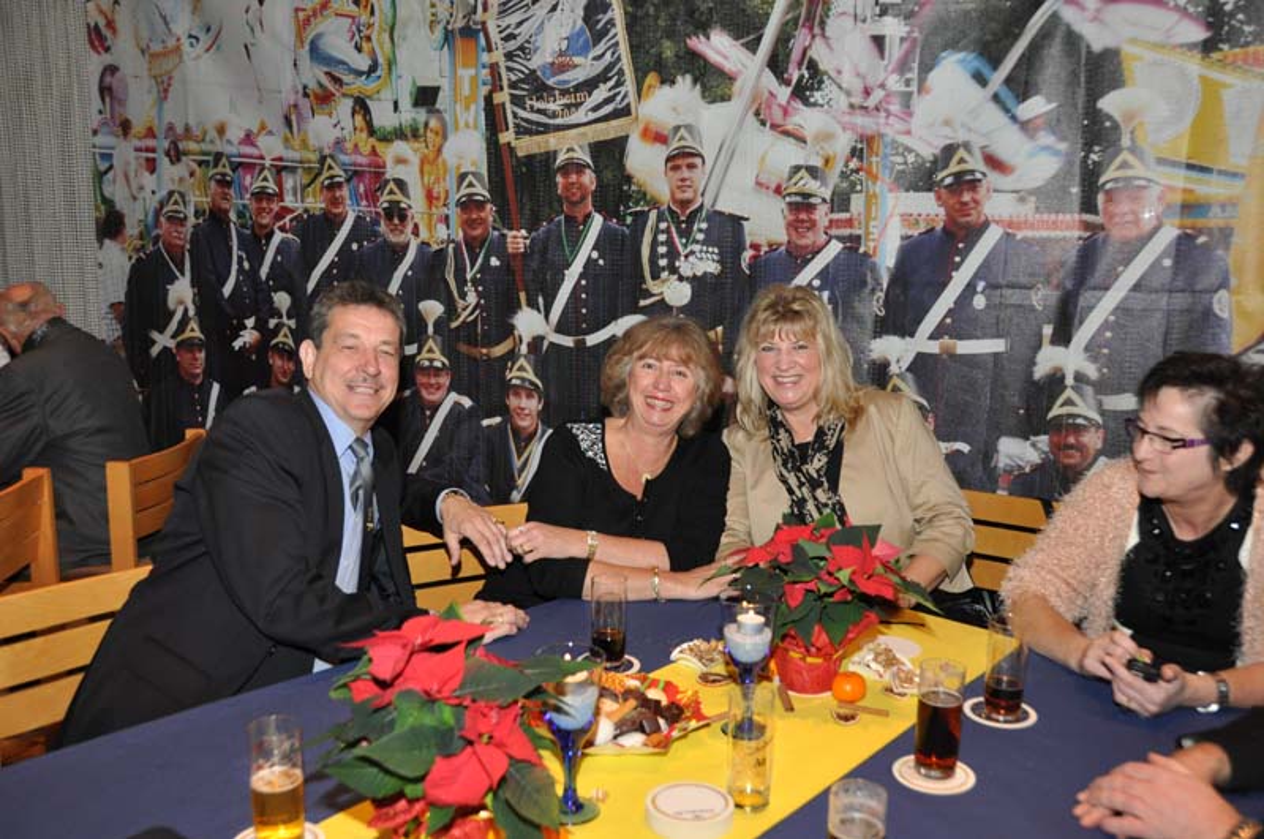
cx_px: 632
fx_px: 1157
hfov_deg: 57.3
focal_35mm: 33
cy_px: 420
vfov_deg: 39.9
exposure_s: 1/60
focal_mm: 22
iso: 800
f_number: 4
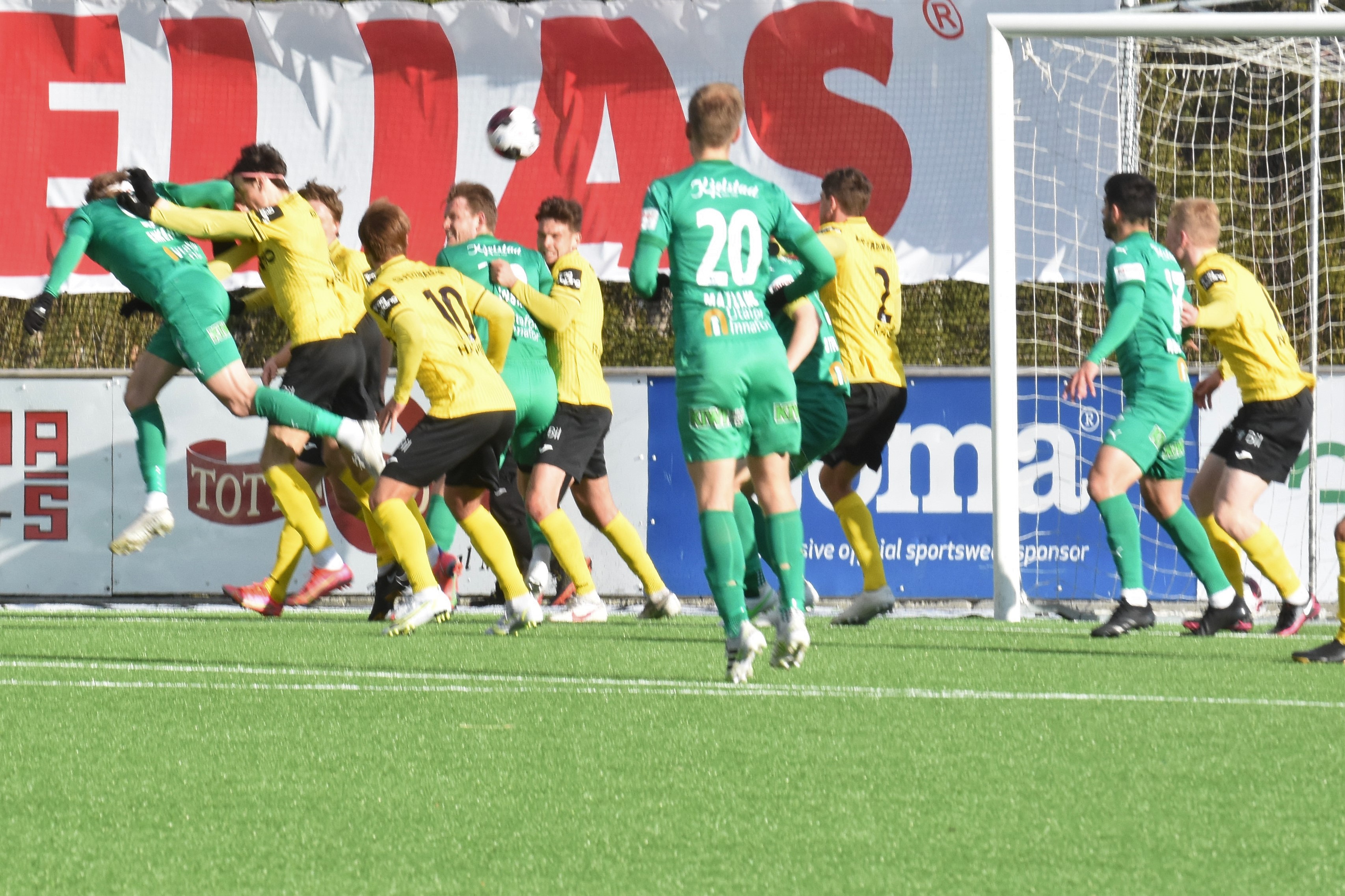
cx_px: 672
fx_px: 10647
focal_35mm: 285
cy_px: 448
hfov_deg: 7.2
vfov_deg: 4.8
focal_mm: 190
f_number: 14
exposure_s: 1/500
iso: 800
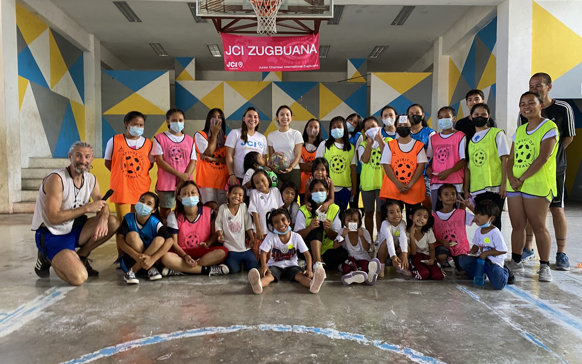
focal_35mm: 28
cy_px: 190
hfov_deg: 66.5
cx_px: 293
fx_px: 444
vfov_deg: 44.5
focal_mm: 4.25
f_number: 1.8
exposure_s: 1/75
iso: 125
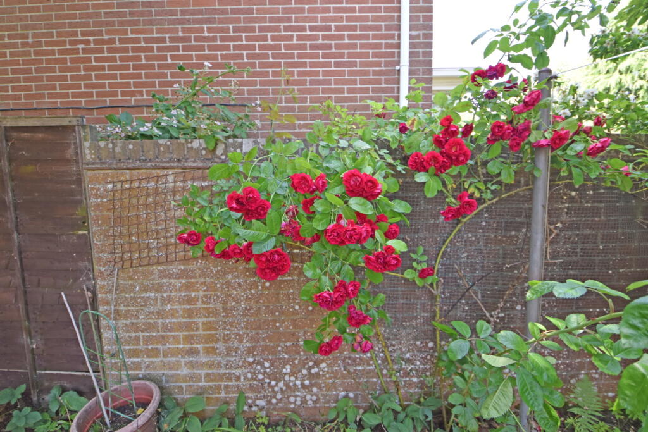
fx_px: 311
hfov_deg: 92.4
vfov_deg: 69.7
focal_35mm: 17
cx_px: 324
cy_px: 216
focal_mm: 11.5
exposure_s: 1/250
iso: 400
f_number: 3.5
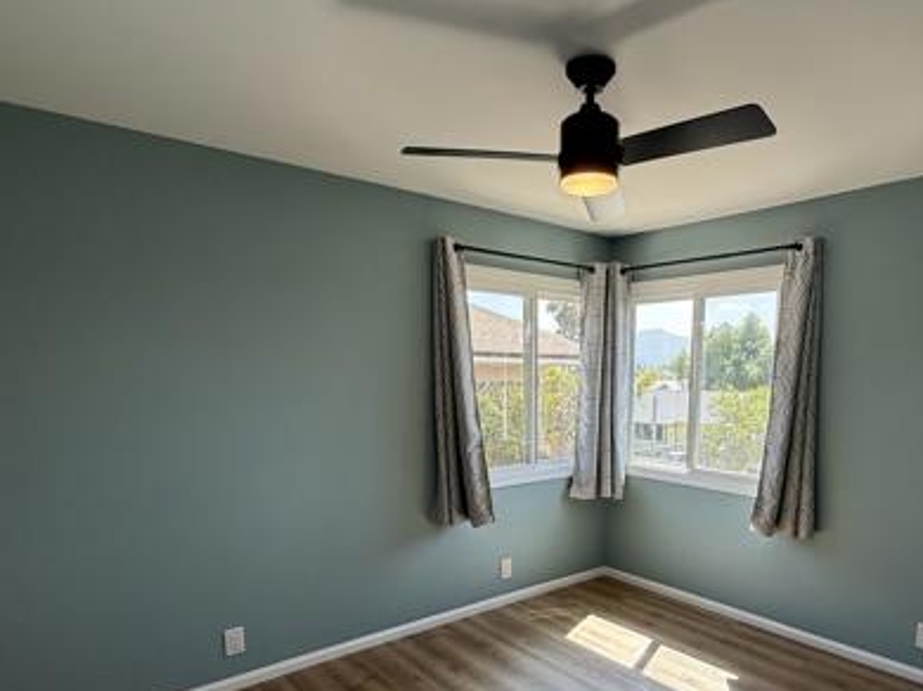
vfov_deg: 57.3
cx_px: 549
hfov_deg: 73.2
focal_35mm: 23
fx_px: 613
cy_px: 471
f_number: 2.2
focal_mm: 2.22
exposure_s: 1/158
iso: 64
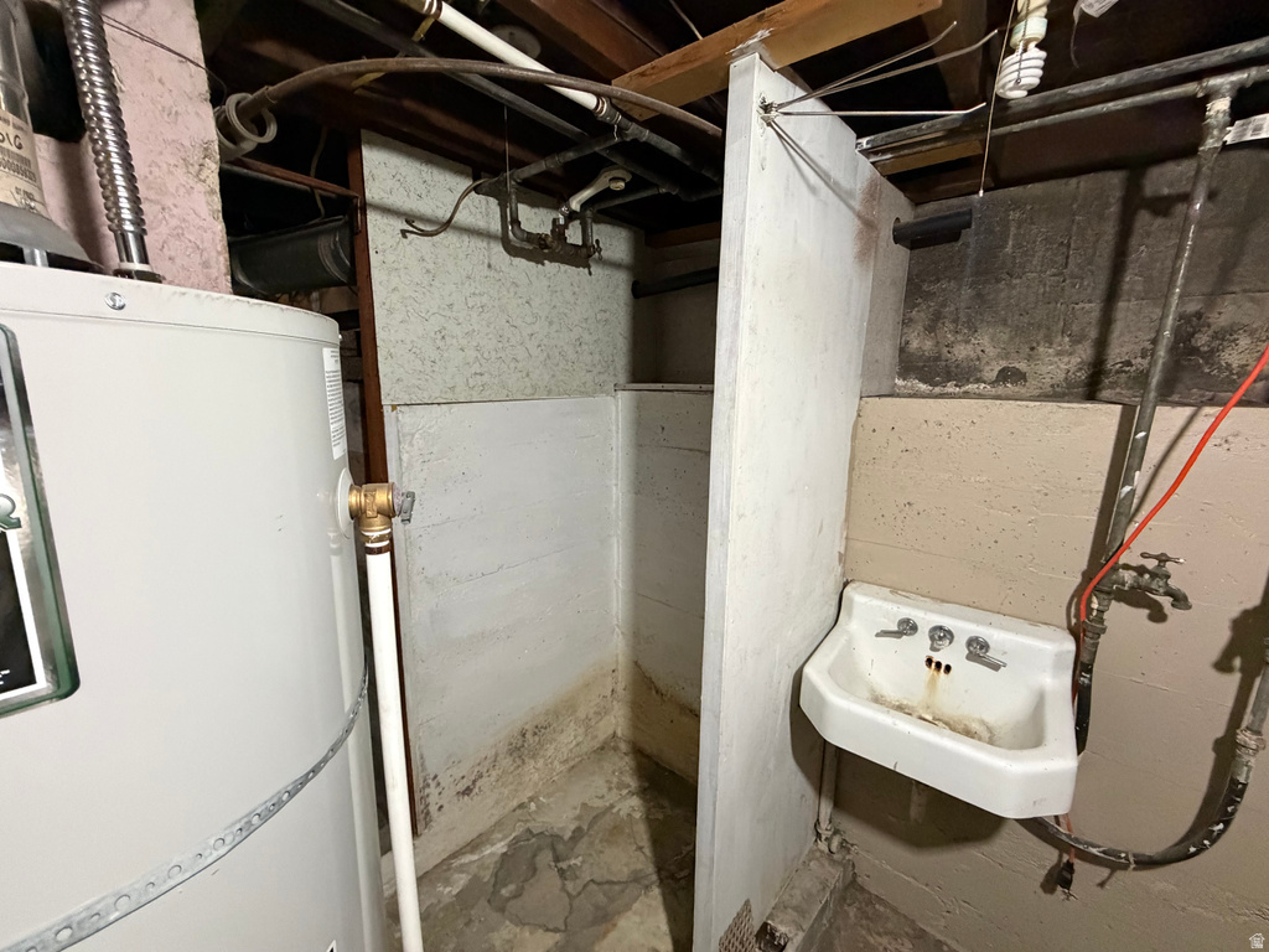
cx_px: 634
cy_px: 476
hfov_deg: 102.1
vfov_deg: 85.7
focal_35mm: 14
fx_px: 513
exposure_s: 1/60
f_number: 2.2
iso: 800
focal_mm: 2.22
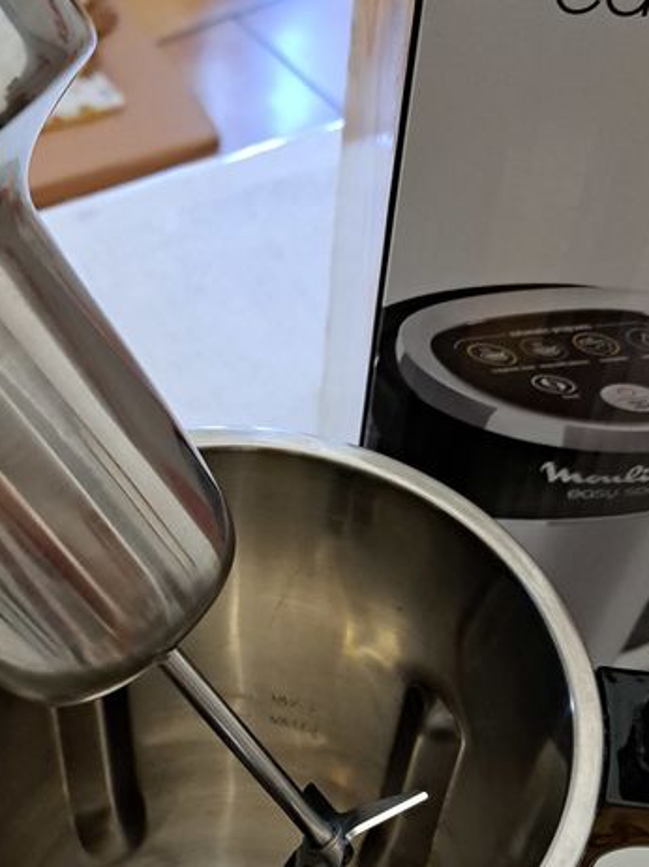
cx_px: 255
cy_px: 664
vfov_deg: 35.9
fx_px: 1301
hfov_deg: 27.9
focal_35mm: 52
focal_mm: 5.23
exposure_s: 1/33
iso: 500
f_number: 1.8
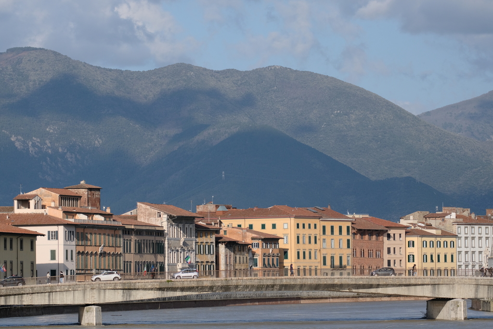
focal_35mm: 191
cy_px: 164
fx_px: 2616
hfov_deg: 10.8
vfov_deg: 7.2
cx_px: 246
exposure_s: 1/3500
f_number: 5.6
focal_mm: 127.5
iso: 640
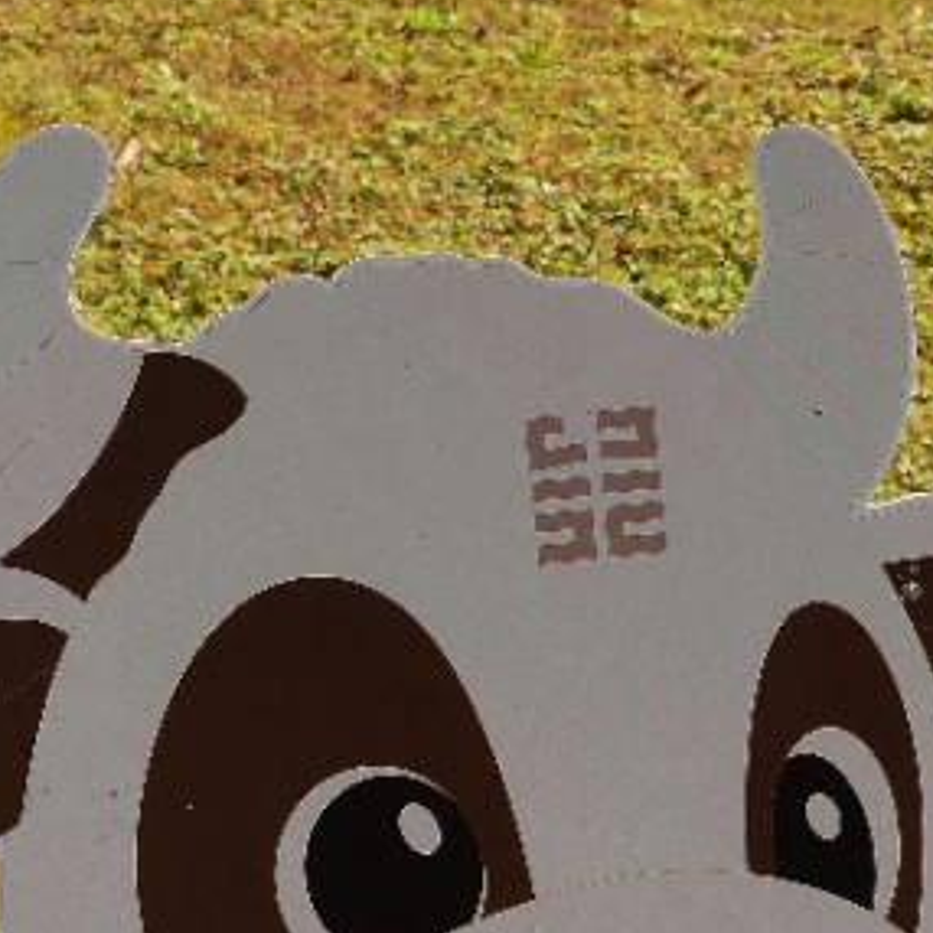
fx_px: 4940
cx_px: 496
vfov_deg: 10.4
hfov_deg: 10.8
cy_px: 1470
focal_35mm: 162
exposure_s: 1/80
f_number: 9
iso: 100
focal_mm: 39
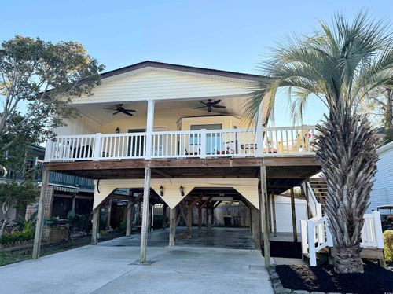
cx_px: 196
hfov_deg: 71.6
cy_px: 147
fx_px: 272
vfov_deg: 56.7
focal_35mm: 24
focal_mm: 6.76
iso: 100
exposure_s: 1/1901
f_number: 1.78
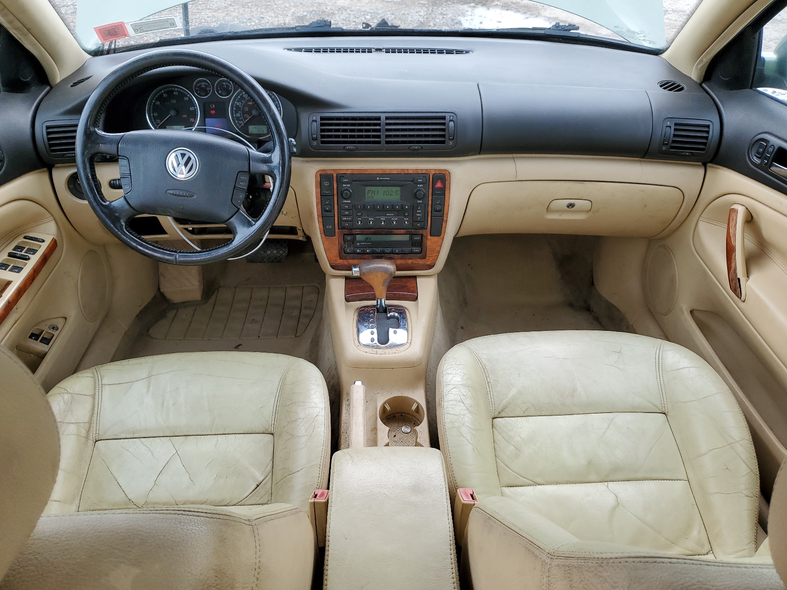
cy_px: 295
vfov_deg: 53.1
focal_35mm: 26
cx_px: 394
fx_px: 591
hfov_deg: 67.3
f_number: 1.5
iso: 50
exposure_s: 1/333
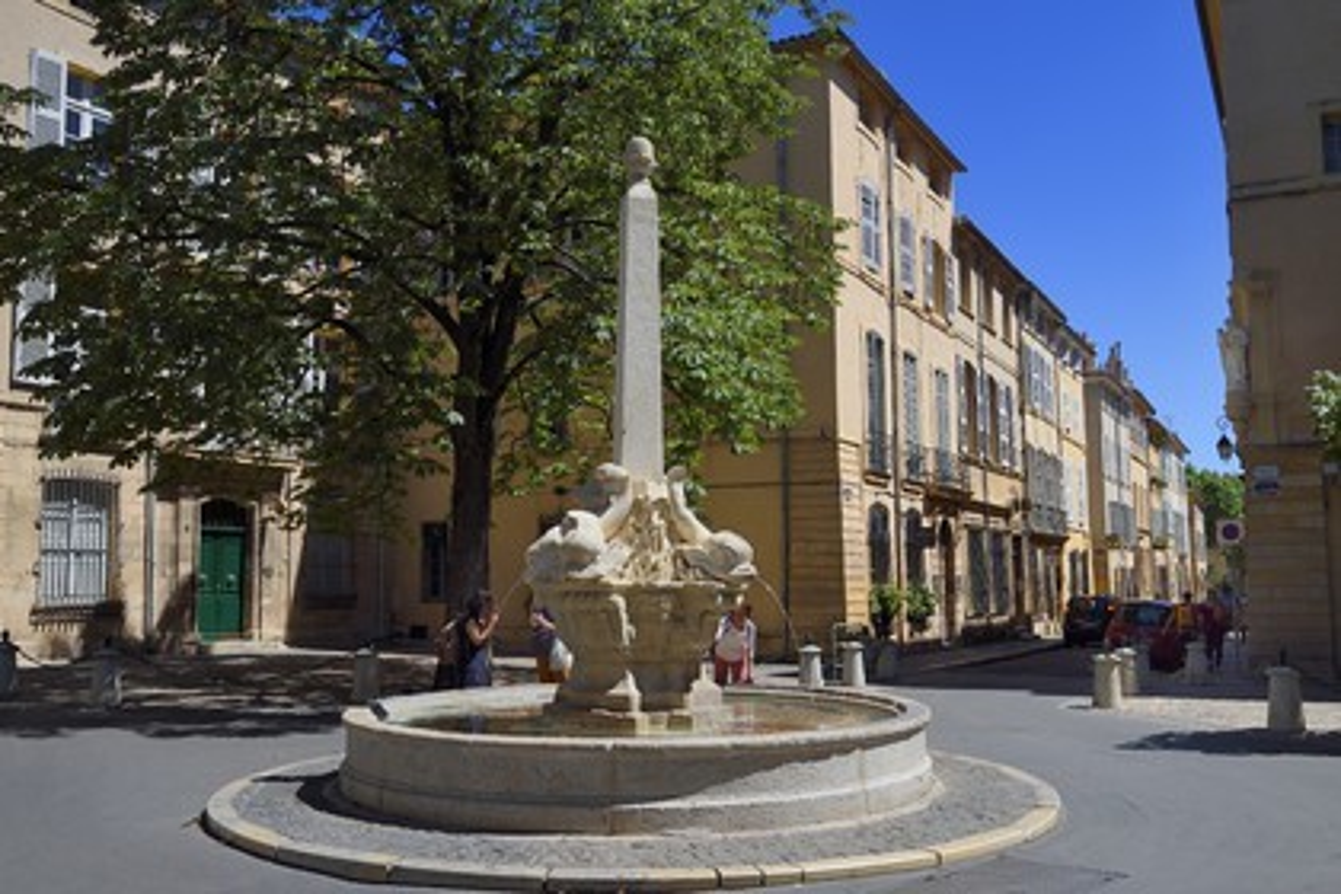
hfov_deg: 58.7
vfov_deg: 41.1
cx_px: 670
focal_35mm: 32
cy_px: 447
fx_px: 1192
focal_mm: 32
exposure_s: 1/250
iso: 200
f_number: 11
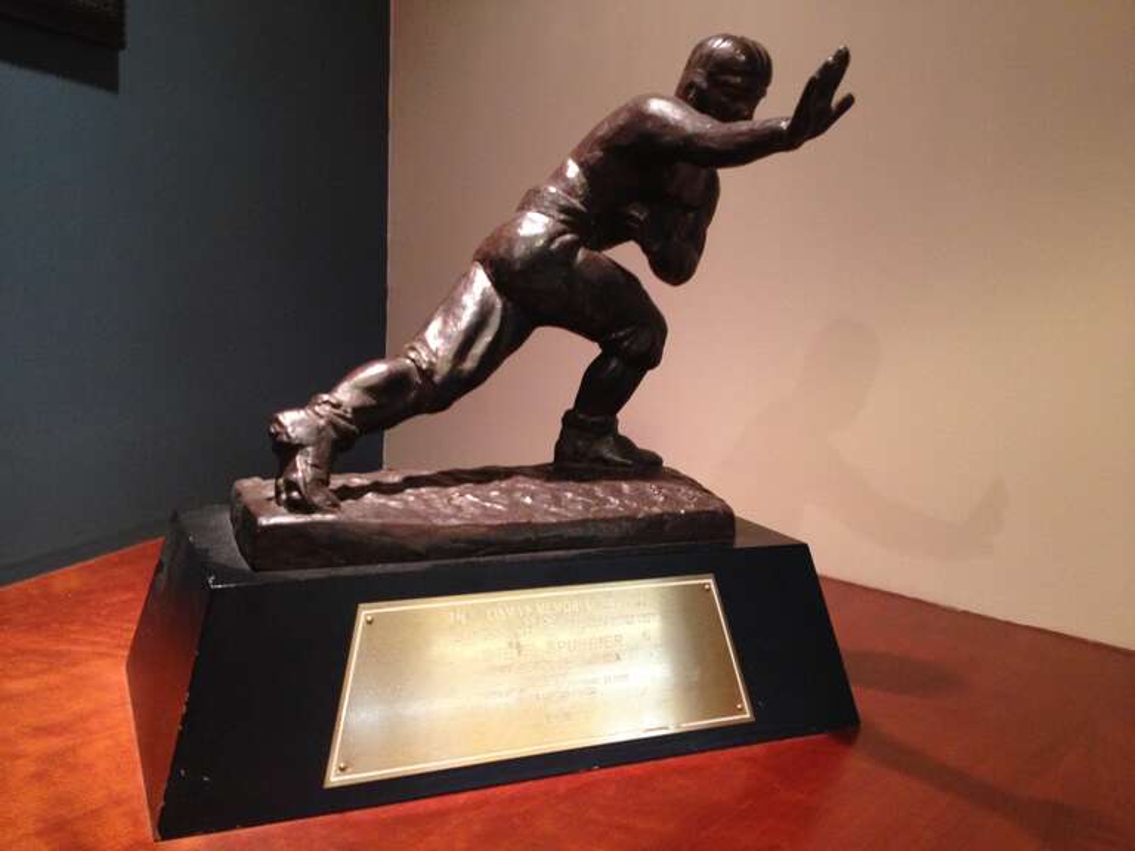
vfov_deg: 40.7
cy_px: 426
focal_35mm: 35
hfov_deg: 52.6
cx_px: 568
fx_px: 1148
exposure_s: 1/20
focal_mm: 4.28
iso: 200
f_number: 2.4
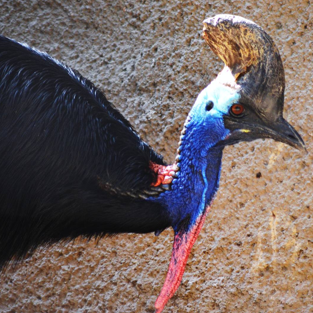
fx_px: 5913
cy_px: 156
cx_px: 192
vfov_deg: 3.0
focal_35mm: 578
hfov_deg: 3.0
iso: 800
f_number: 5.6
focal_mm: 300
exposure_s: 1/500
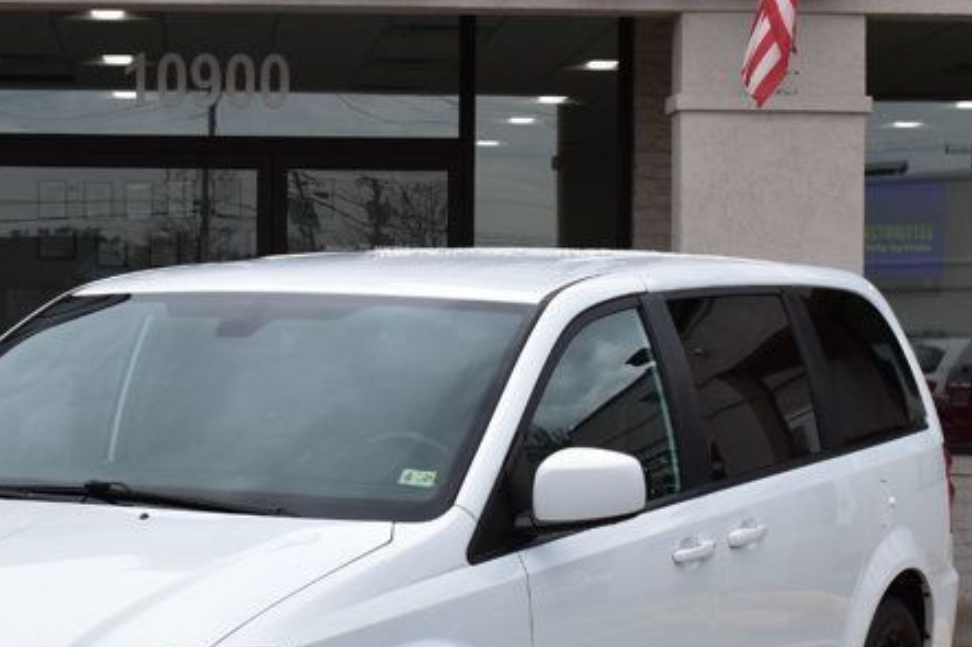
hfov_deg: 19.6
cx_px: 336
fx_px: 2807
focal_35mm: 104
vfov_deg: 13.1
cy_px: 404
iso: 400
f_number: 10
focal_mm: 30
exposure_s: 1/320
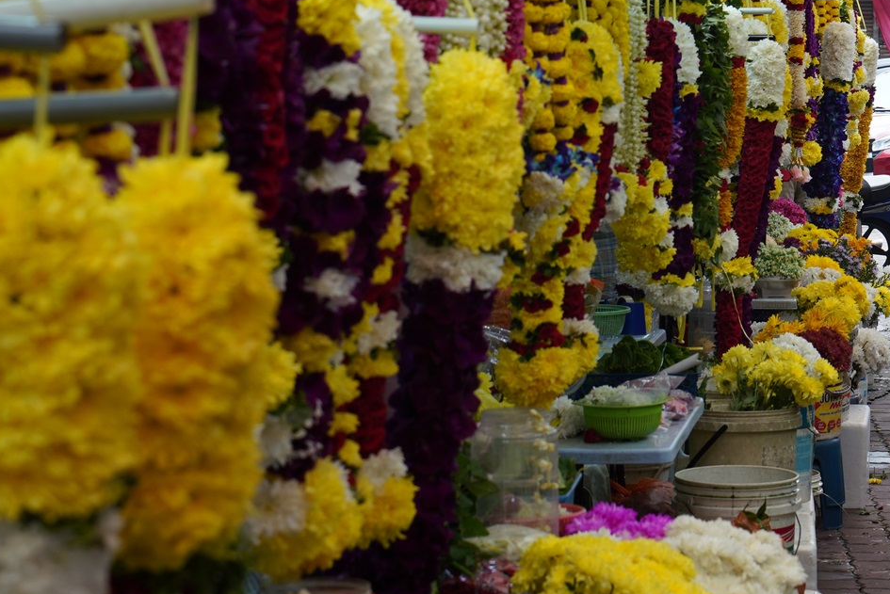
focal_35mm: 119
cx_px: 944
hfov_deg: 16.7
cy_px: 153
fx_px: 2943
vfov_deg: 11.5
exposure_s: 1/10
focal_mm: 45
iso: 100
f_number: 5.6
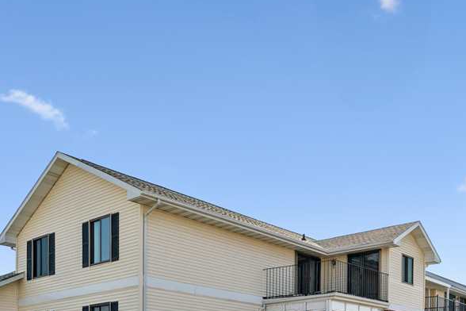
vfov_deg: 34.7
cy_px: 253
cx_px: 228
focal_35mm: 37
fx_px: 479
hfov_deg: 51.9
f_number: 8
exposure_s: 1/2000
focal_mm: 17
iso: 400
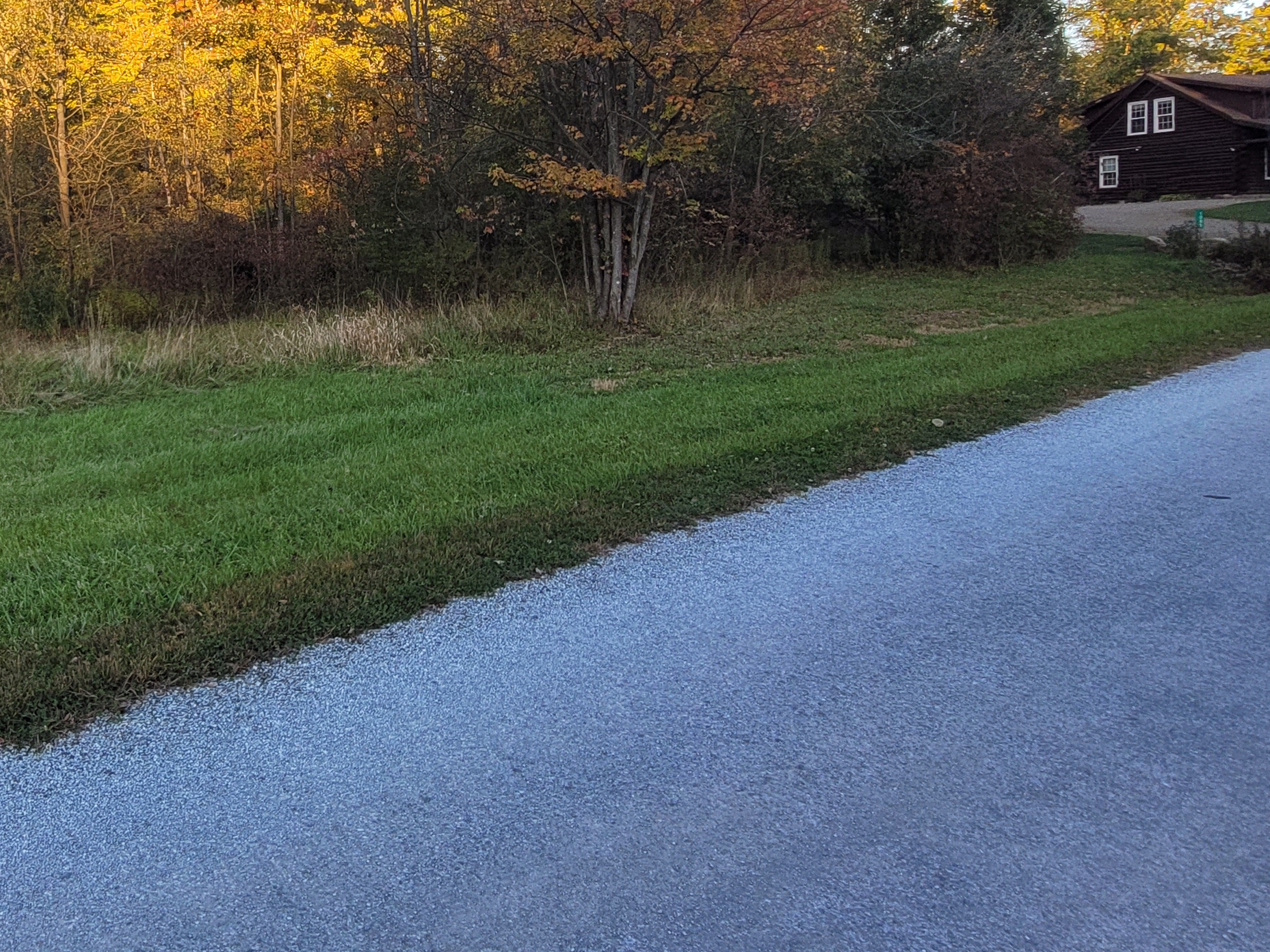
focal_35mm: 28
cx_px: 236
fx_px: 1027
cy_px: 274
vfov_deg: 48.4
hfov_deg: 58.1
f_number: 2.2
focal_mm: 1.74
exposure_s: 1/160
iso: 40
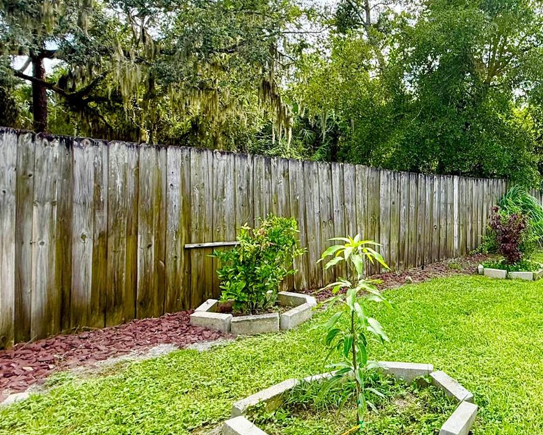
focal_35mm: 26
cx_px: 452
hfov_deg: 59.5
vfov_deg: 54.9
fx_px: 418
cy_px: 207
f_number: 2.2
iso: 64
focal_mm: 2.22
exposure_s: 1/486
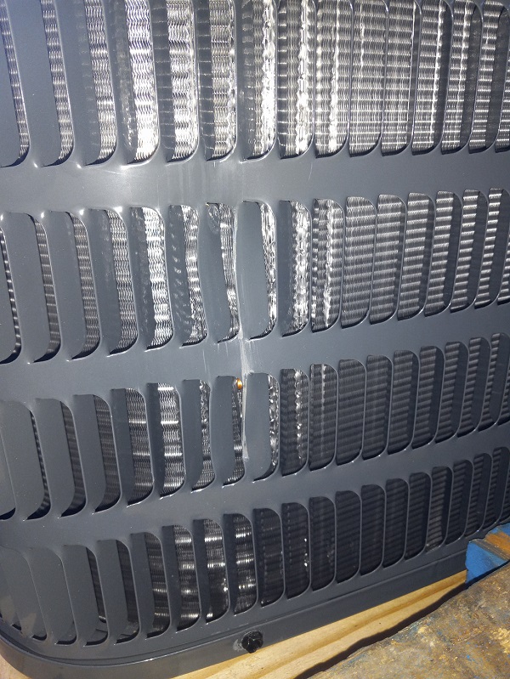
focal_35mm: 27
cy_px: 340
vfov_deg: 65.3
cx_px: 255
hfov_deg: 51.4
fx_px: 530
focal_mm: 3.94
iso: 80
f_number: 1.8
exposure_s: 1/50
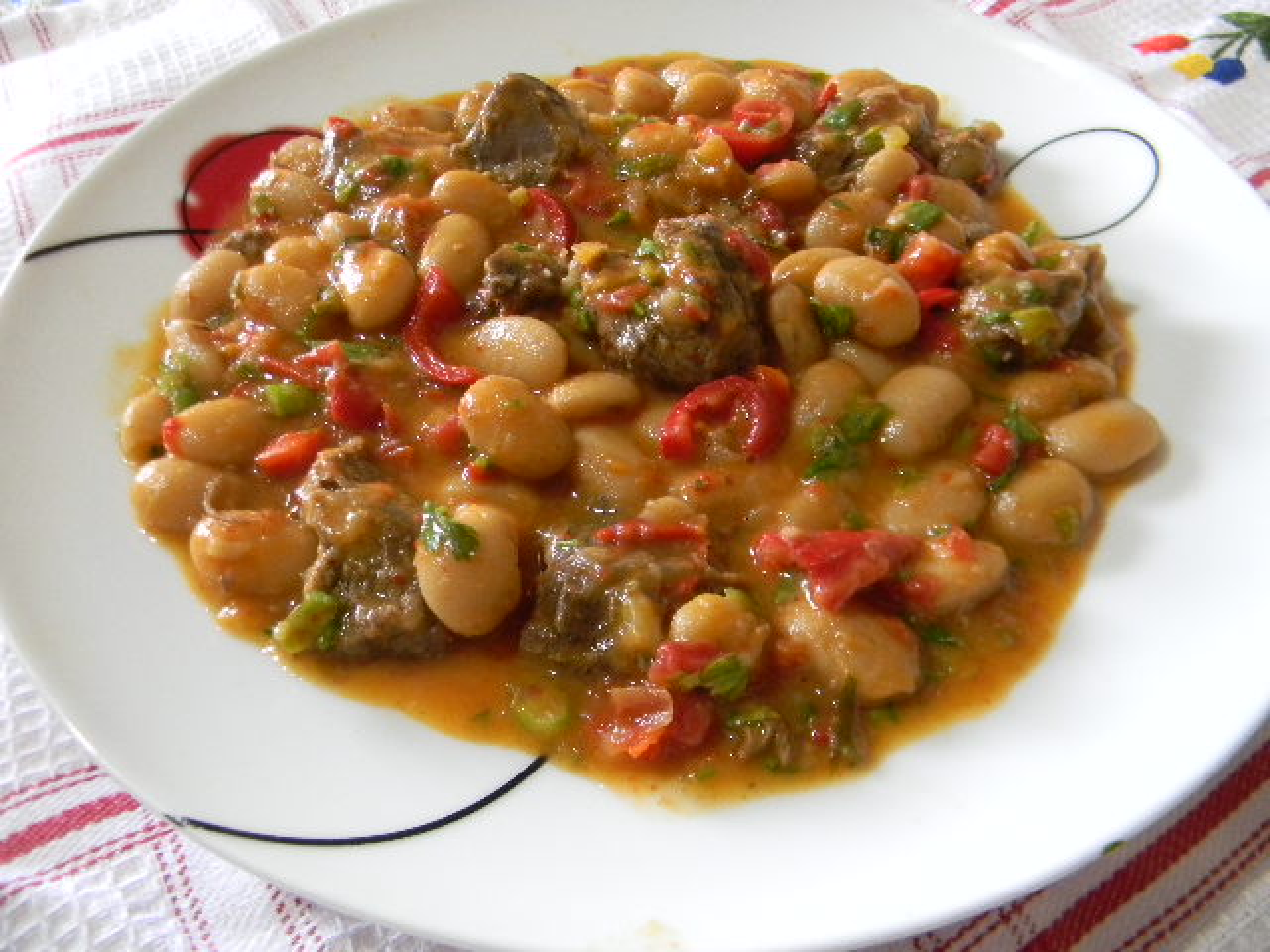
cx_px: 635
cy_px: 476
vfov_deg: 49.7
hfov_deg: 63.4
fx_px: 1027
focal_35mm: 28
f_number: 3.5
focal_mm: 5
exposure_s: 1/18.7
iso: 400
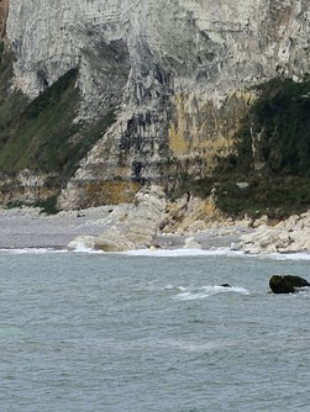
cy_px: 85
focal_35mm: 851
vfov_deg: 2.3
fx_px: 10148
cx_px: 952
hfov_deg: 1.7
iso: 200
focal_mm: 185
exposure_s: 1/250
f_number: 10
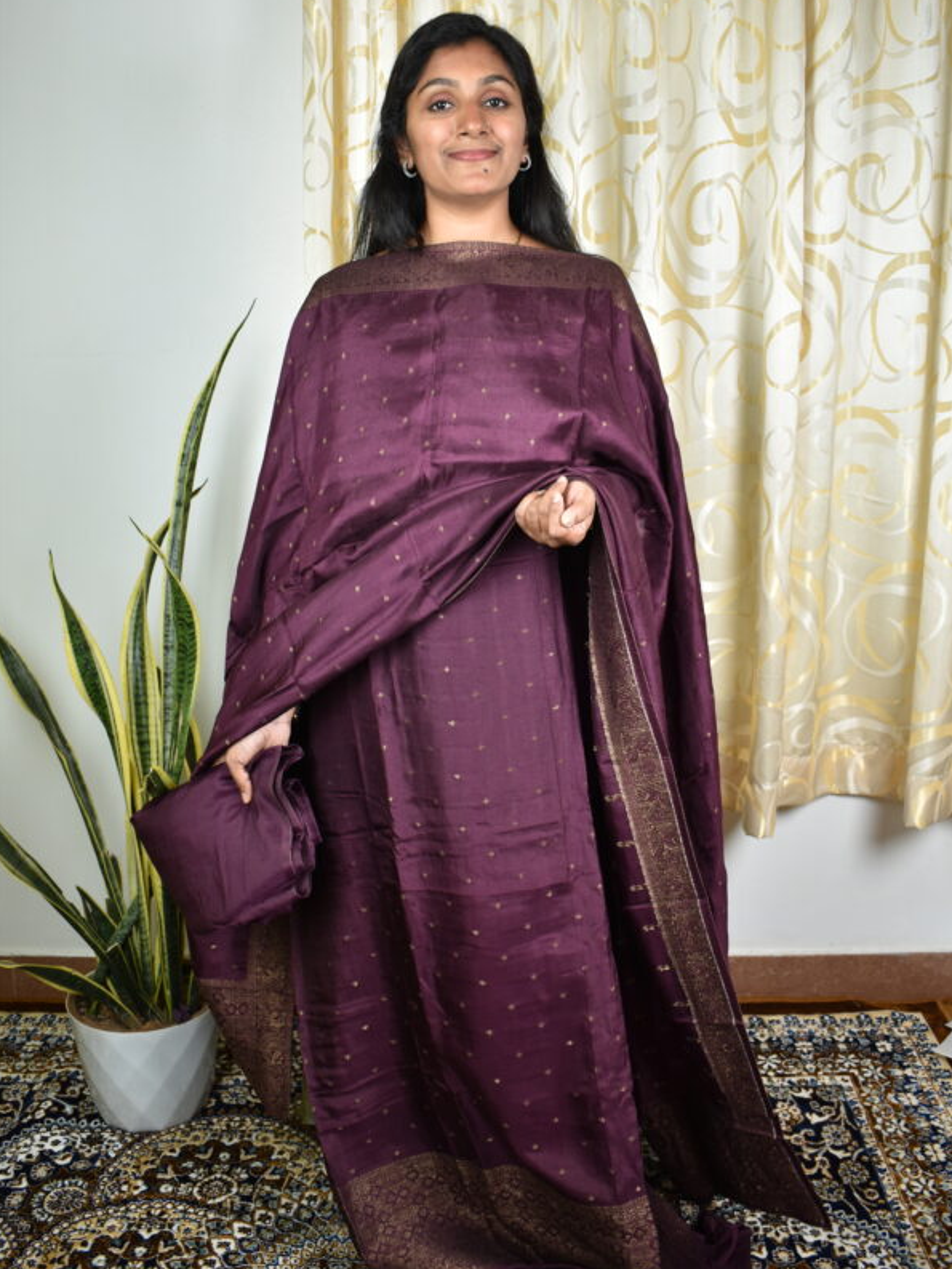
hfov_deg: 39.7
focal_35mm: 36
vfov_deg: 51.3
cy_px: 570
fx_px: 1320
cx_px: 475
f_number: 4
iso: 200
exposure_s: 1/40
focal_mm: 22
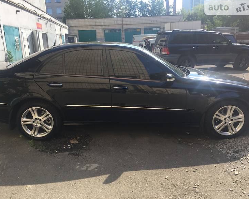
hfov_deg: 57.2
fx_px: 228
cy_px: 98
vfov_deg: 47.1
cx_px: 122
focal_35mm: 31
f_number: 2.2
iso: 25
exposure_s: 1/345
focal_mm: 4.2
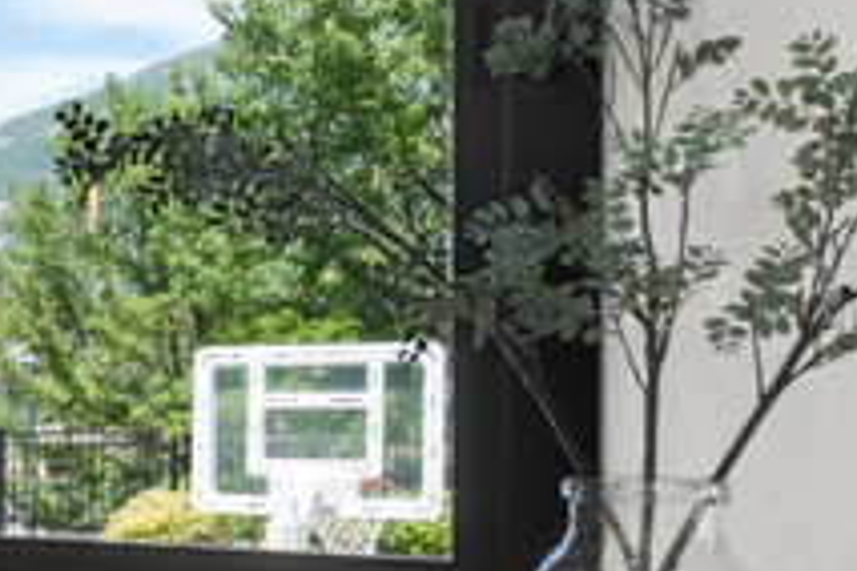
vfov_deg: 17.6
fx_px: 1833
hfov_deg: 20.3
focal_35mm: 77
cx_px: -604
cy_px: 414
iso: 320
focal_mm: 16
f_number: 9
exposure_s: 1/15
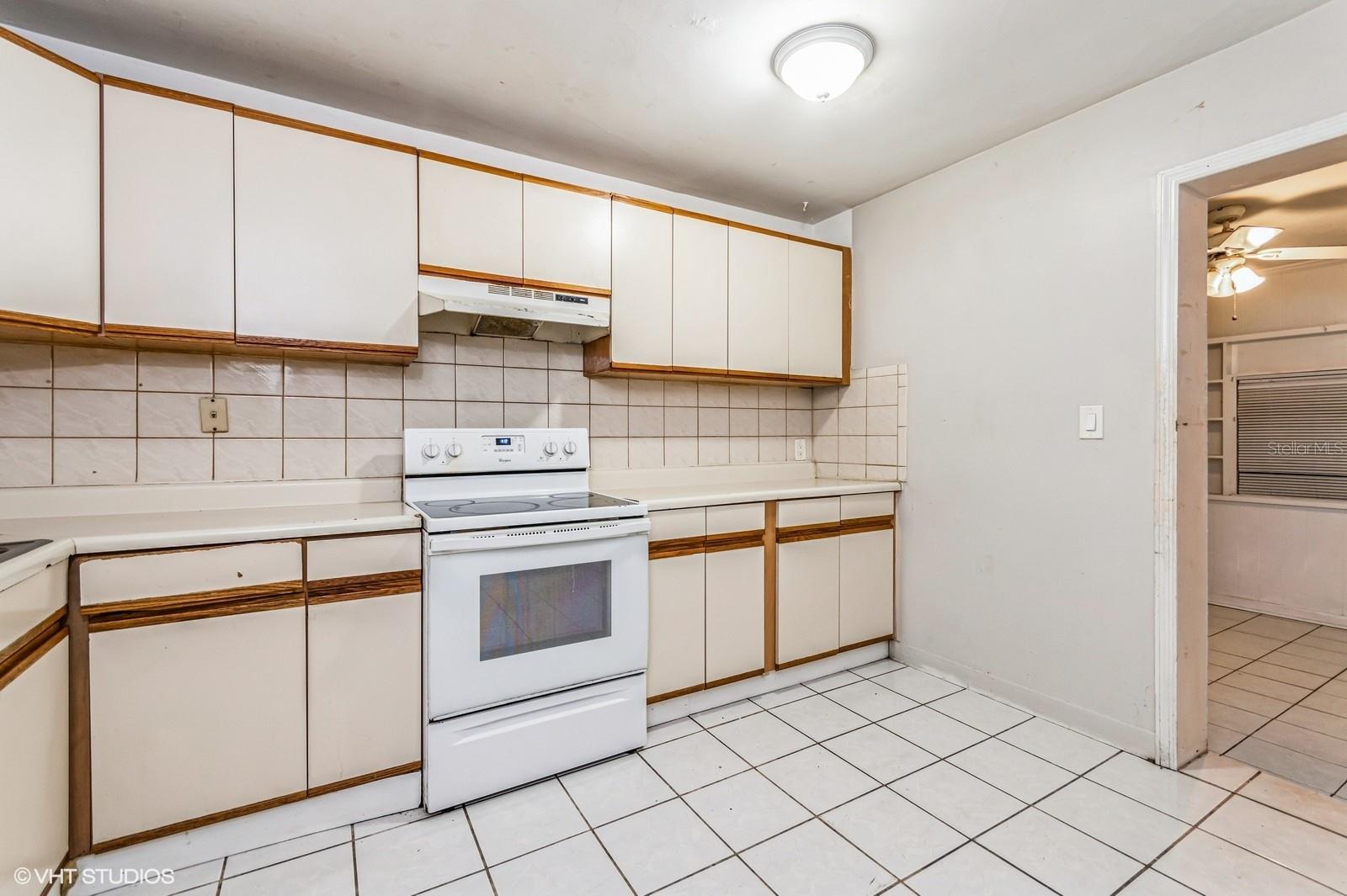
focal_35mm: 15
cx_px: 674
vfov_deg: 77.3
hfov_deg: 100.4
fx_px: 561
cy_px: 448
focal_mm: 10
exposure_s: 1/3
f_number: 8
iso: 400
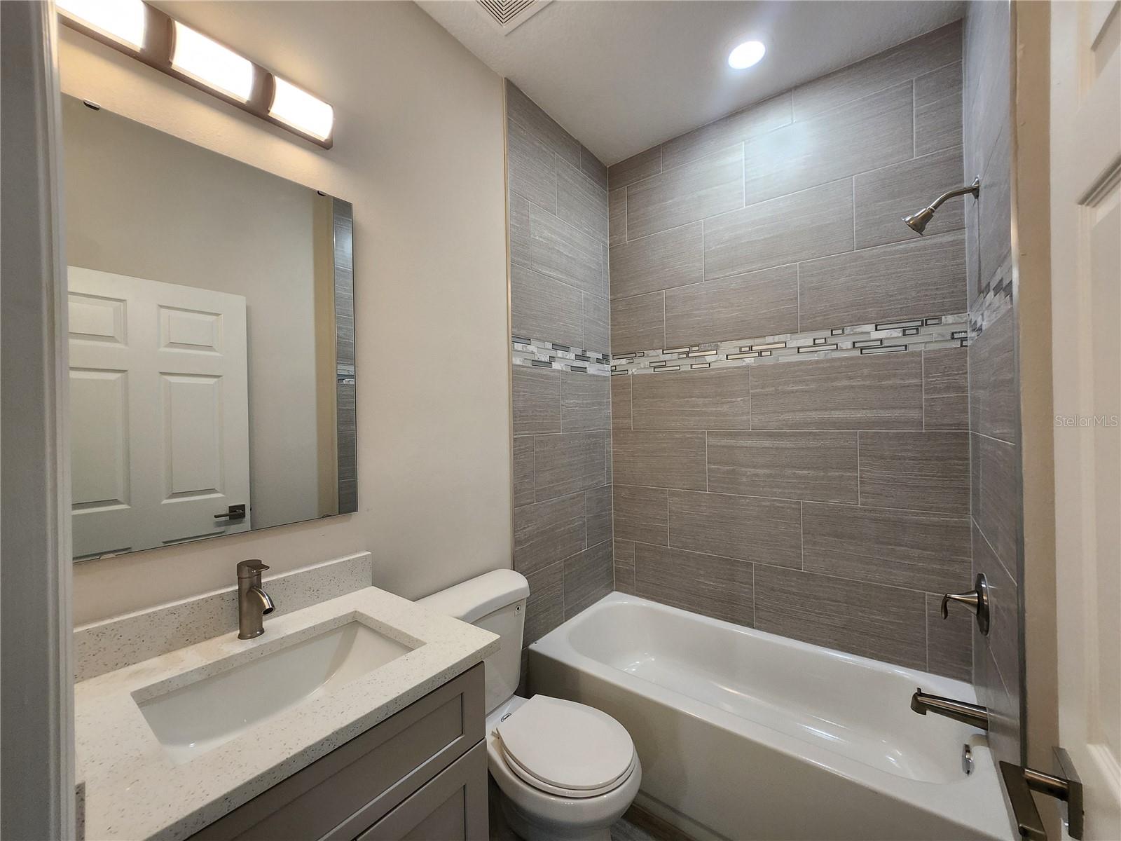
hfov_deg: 106.2
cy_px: 420
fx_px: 421
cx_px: 560
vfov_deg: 89.9
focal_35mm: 13
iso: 100
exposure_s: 1/60
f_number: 2.2
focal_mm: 1.74
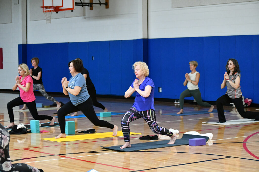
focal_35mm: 93
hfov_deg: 21.9
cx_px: 130
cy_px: 86
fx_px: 669
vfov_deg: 14.7
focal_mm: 62
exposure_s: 1/250
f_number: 4
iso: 6400
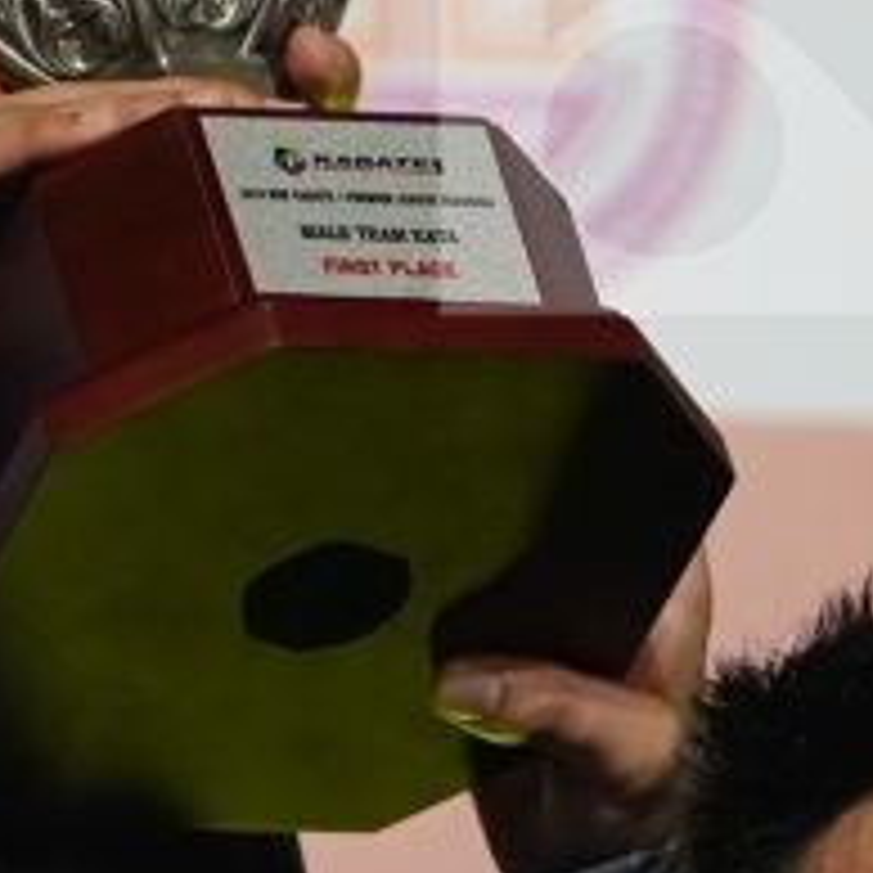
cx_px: 860
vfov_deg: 1.9
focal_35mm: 921
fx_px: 26279
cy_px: 1498
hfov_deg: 1.9
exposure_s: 1/250
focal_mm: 117
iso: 640
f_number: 2.8
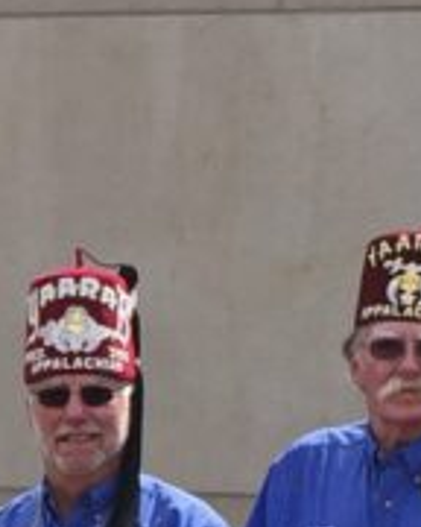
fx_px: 3754
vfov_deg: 8.0
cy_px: 545
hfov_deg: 6.3
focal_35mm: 241
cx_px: -292
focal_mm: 4.15
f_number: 2.2
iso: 32
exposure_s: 1/1364
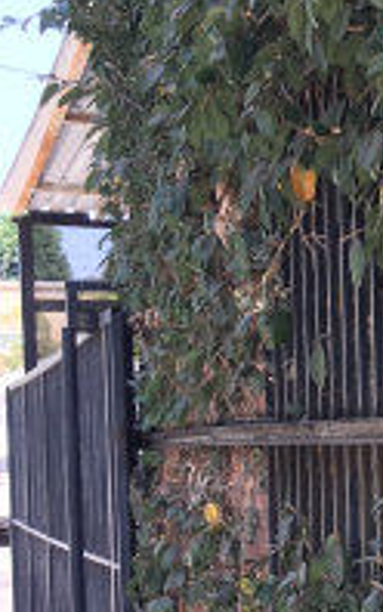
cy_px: 481
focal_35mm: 95
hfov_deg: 11.7
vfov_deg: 21.6
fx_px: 1584
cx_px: 871
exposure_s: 1/134
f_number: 2.2
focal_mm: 4.15
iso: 25
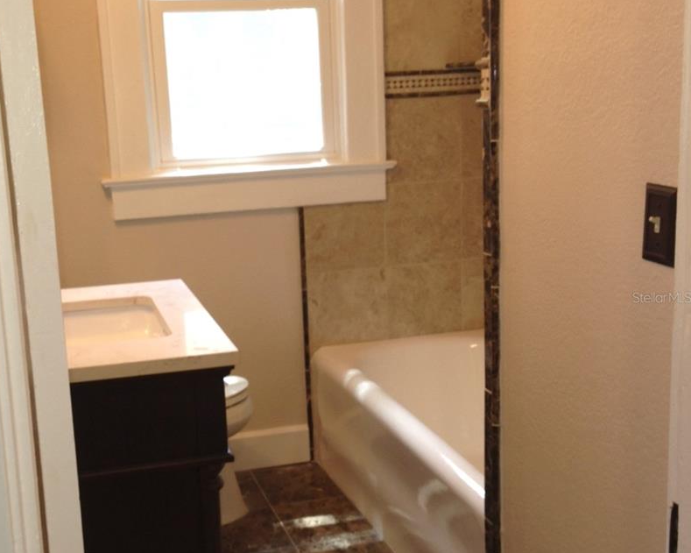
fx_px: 1002
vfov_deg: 30.8
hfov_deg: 38.0
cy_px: 297
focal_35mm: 49
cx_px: 300
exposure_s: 1/24
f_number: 2.4
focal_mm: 4.13
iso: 64
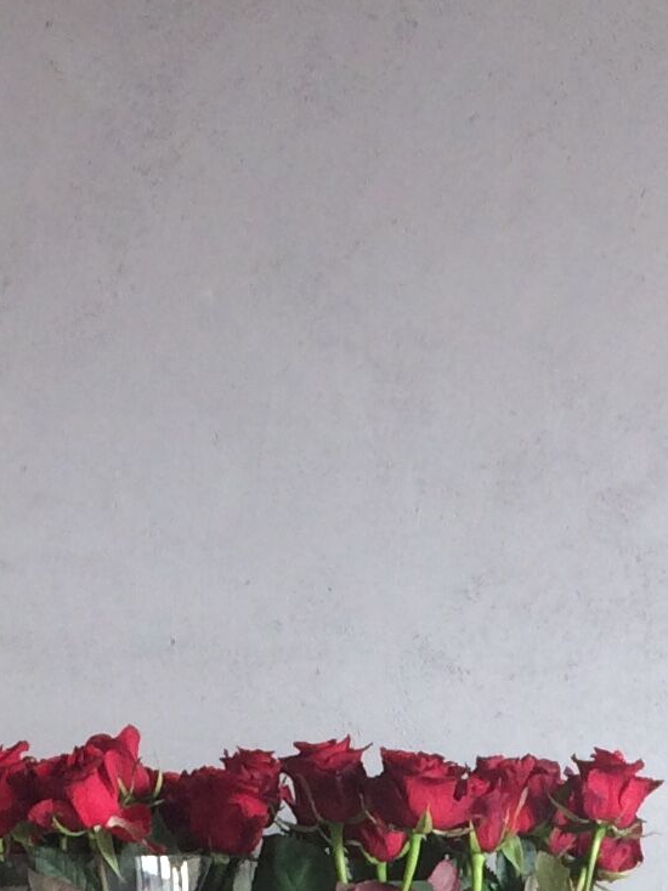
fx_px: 3321
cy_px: 1925
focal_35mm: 129
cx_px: 646
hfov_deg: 11.4
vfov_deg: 12.8
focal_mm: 4.15
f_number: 2.2
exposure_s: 1/50
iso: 50
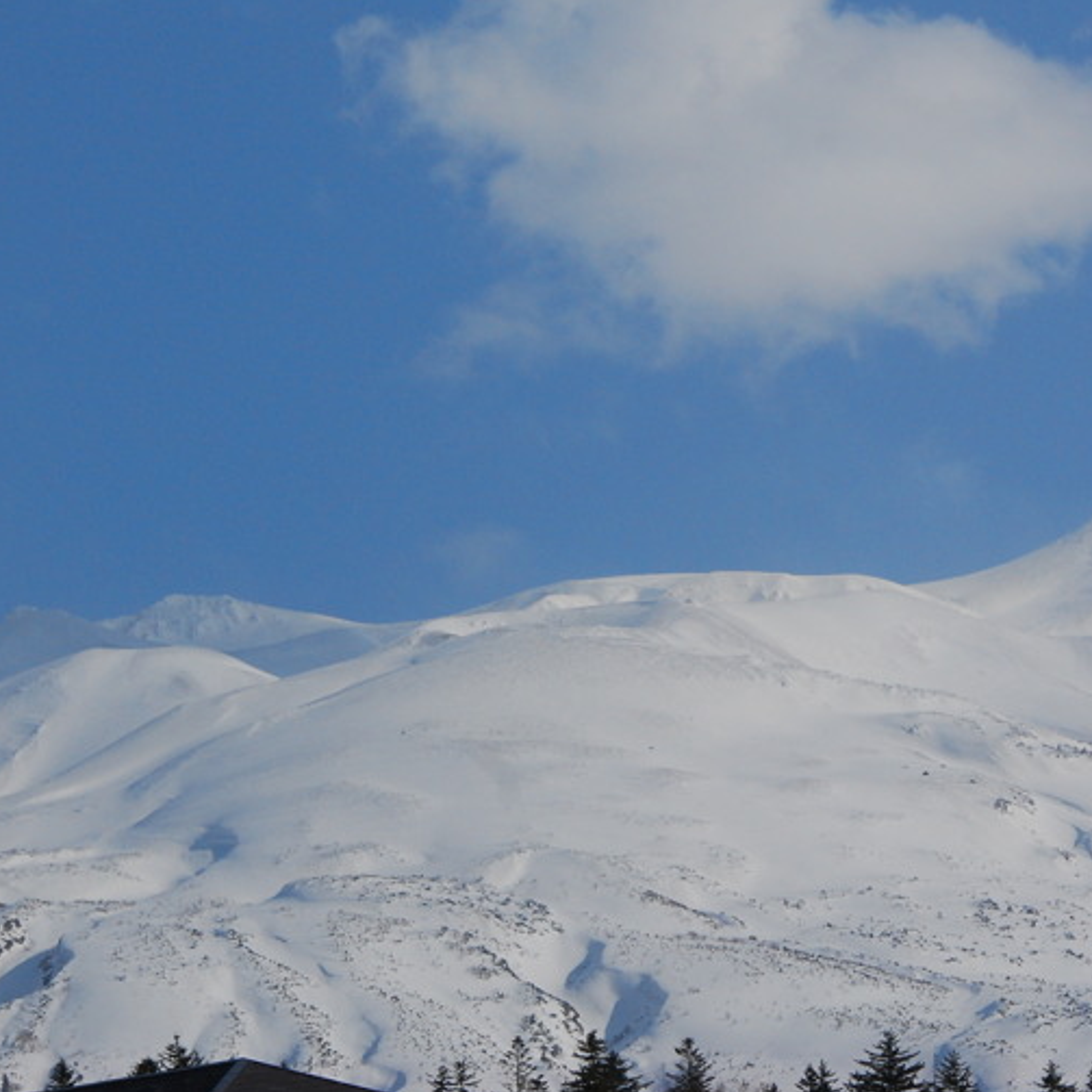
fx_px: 6496
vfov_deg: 9.6
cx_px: 918
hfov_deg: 9.6
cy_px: 355
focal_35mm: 182
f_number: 11
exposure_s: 1/2000
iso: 400
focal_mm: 70
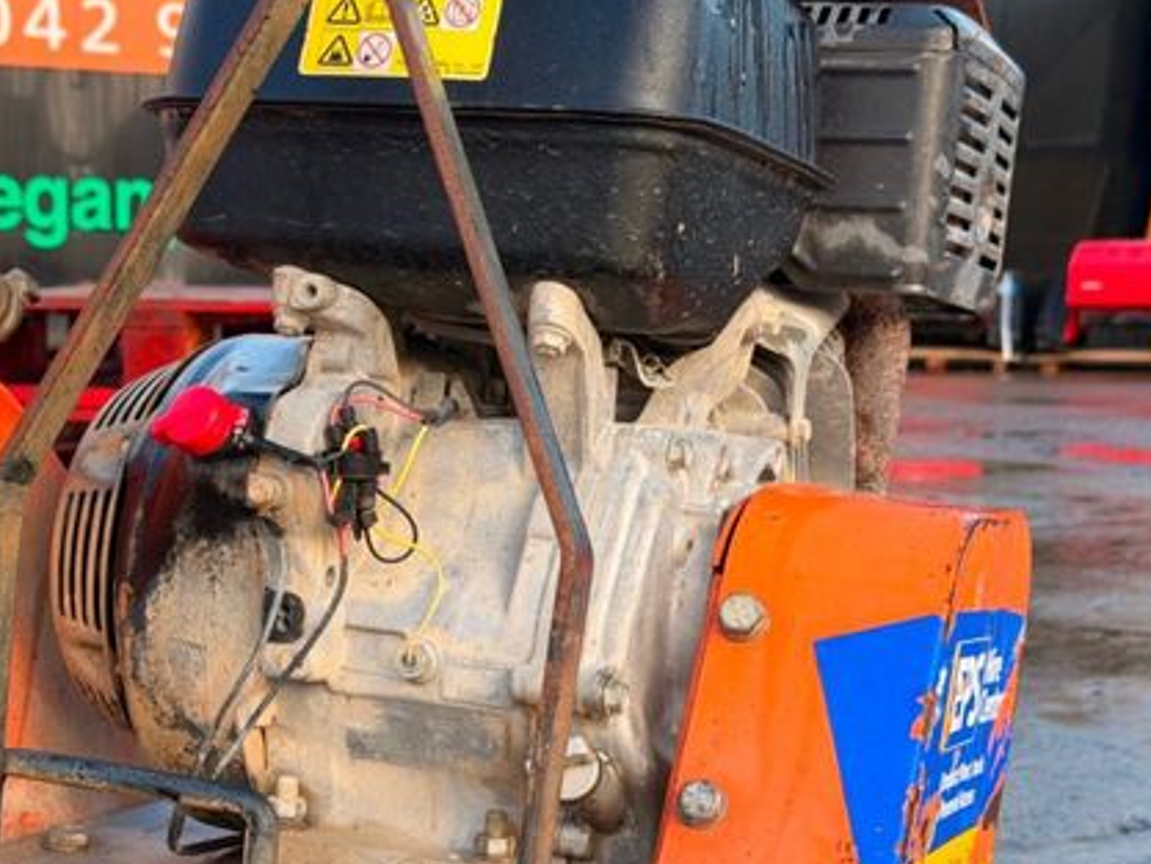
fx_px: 2295
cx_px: 364
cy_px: 574
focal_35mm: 69
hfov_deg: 27.9
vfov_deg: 21.2
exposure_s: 1/368
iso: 64
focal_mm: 6.76
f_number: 1.78
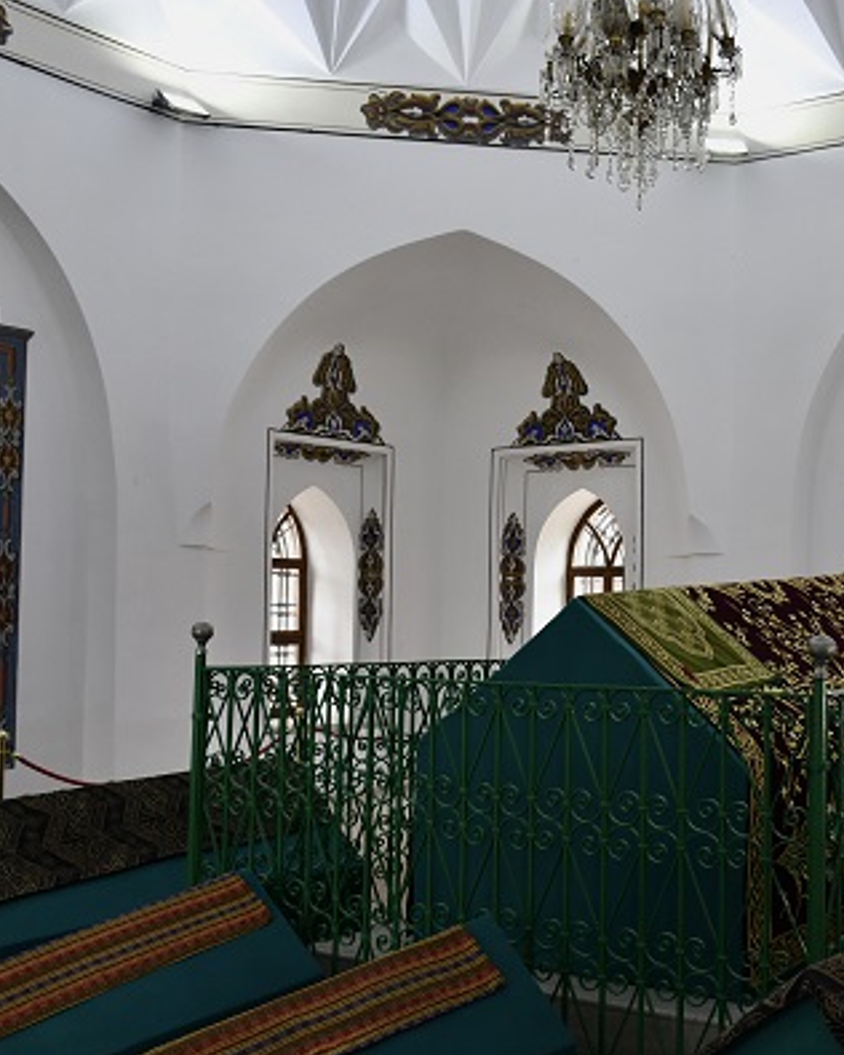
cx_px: 654
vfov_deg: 39.5
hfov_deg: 31.4
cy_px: 529
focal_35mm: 47
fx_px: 1468
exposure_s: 1/160
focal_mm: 22
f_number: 3.5
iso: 800
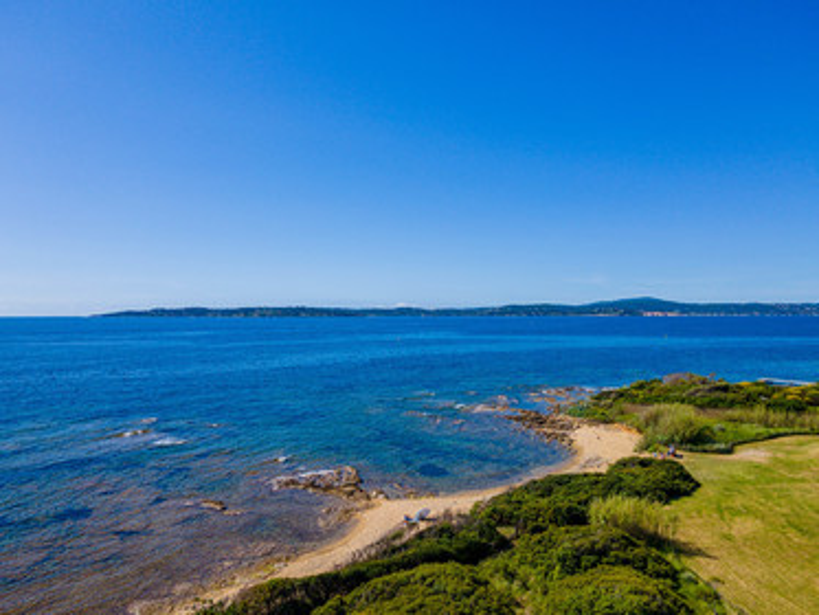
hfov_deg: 71.6
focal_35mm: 24
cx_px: 410
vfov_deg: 56.8
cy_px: 308
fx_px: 568
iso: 100
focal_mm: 4.5
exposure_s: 1/640
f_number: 2.8
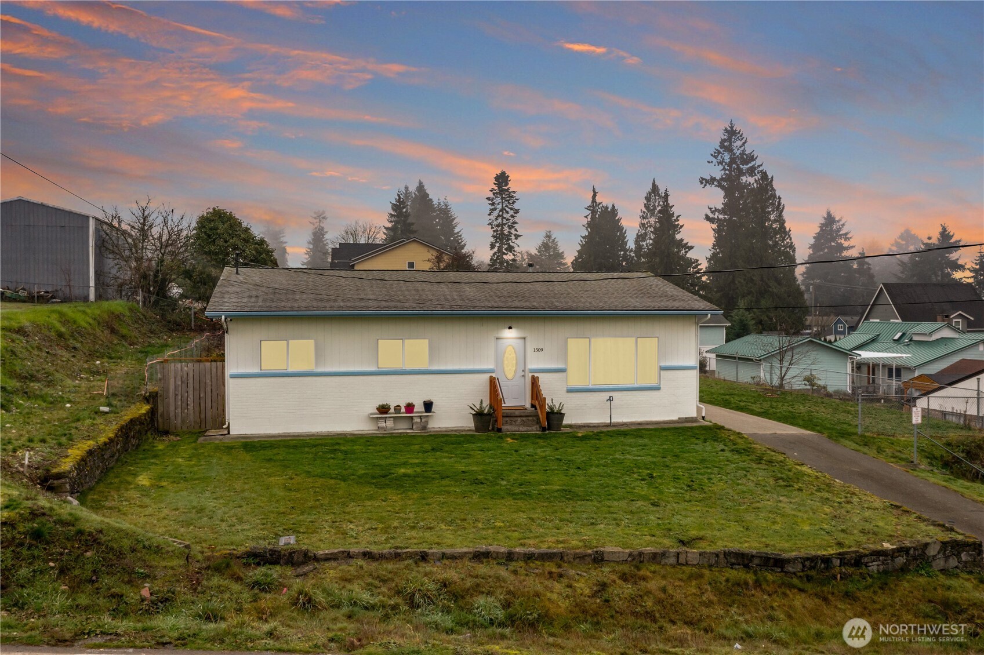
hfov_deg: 65.5
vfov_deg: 46.4
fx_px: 765
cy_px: 328
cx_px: 492
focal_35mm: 28
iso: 400
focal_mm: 10.26
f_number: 9
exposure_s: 1/200
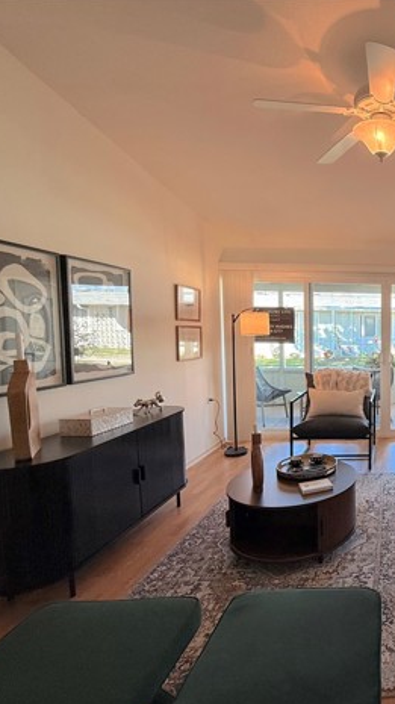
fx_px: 392
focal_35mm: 21
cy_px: 359
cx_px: 418
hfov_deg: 43.5
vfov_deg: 83.9
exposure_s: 1/121
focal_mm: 2.22
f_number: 2.2
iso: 64
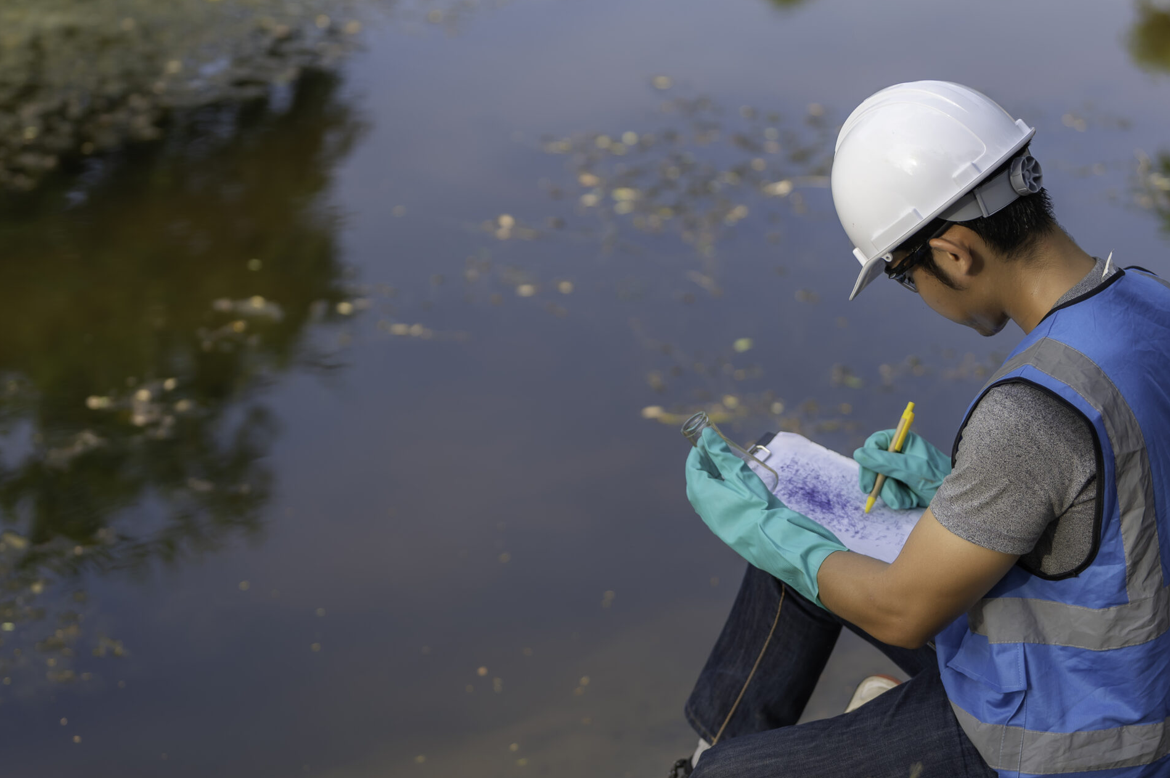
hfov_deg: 17.6
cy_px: 486
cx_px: 497
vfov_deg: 11.8
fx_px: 3768
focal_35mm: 116
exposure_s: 1/400
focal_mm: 86
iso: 100
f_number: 2.8
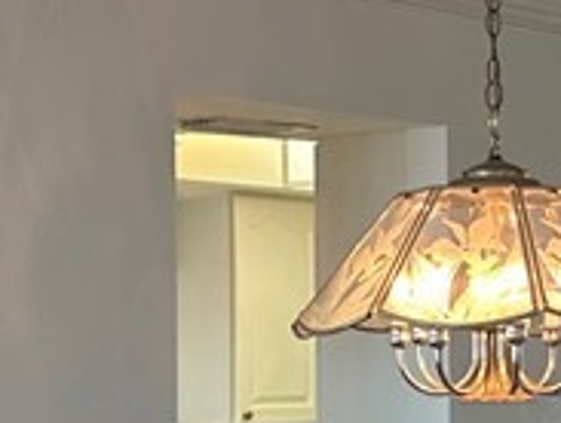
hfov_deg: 14.2
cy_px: 408
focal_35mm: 134
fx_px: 2176
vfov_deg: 11.0
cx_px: 681
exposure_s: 1/120
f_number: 1.78
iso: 64
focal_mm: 6.86
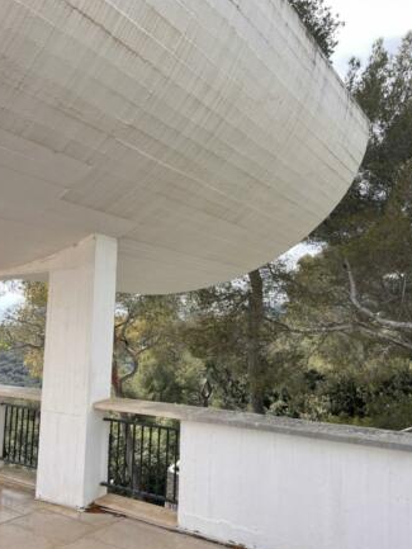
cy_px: 274
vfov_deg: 60.0
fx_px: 476
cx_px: 221
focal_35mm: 30
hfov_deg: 46.8
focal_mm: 5.1
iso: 50
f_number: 1.6
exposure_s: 1/742
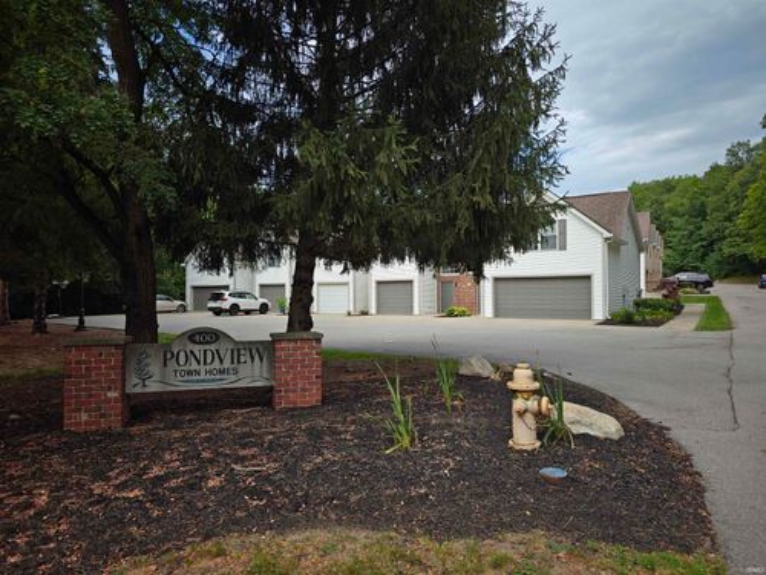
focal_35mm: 23
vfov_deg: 58.9
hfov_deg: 73.9
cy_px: 288
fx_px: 509
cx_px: 383
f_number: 1.6
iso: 50
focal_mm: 6.06
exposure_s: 1/1667
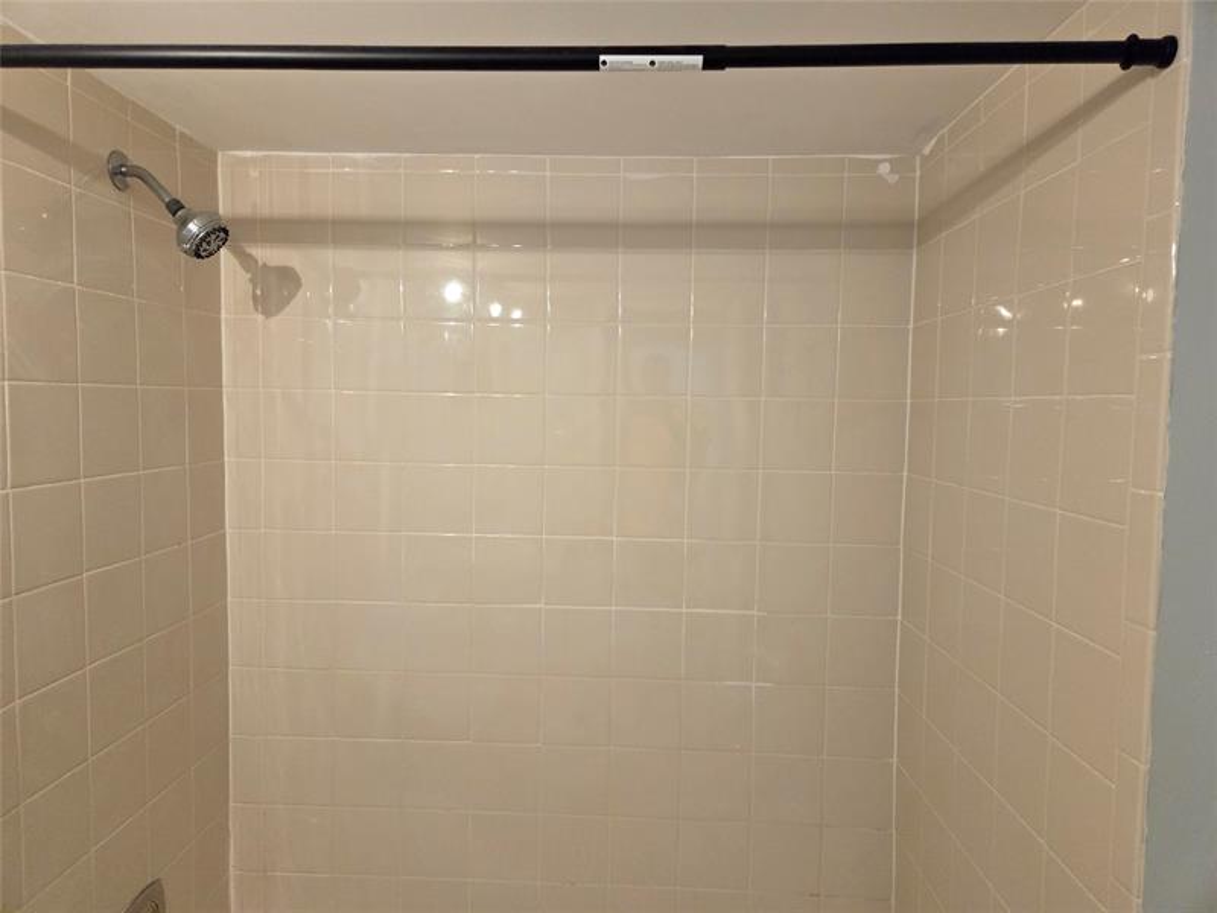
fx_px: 809
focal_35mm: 23
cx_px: 608
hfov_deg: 73.9
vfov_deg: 58.9
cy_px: 456
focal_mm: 5.4
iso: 800
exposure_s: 1/120
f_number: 1.8
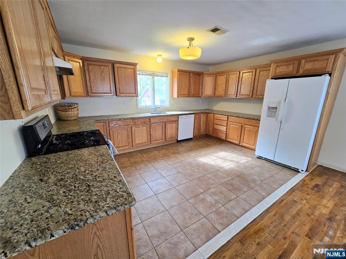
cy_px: 130
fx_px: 130
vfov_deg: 89.9
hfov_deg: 106.2
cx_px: 173
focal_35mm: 13
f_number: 2.2
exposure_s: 1/60
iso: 125
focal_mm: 2.2
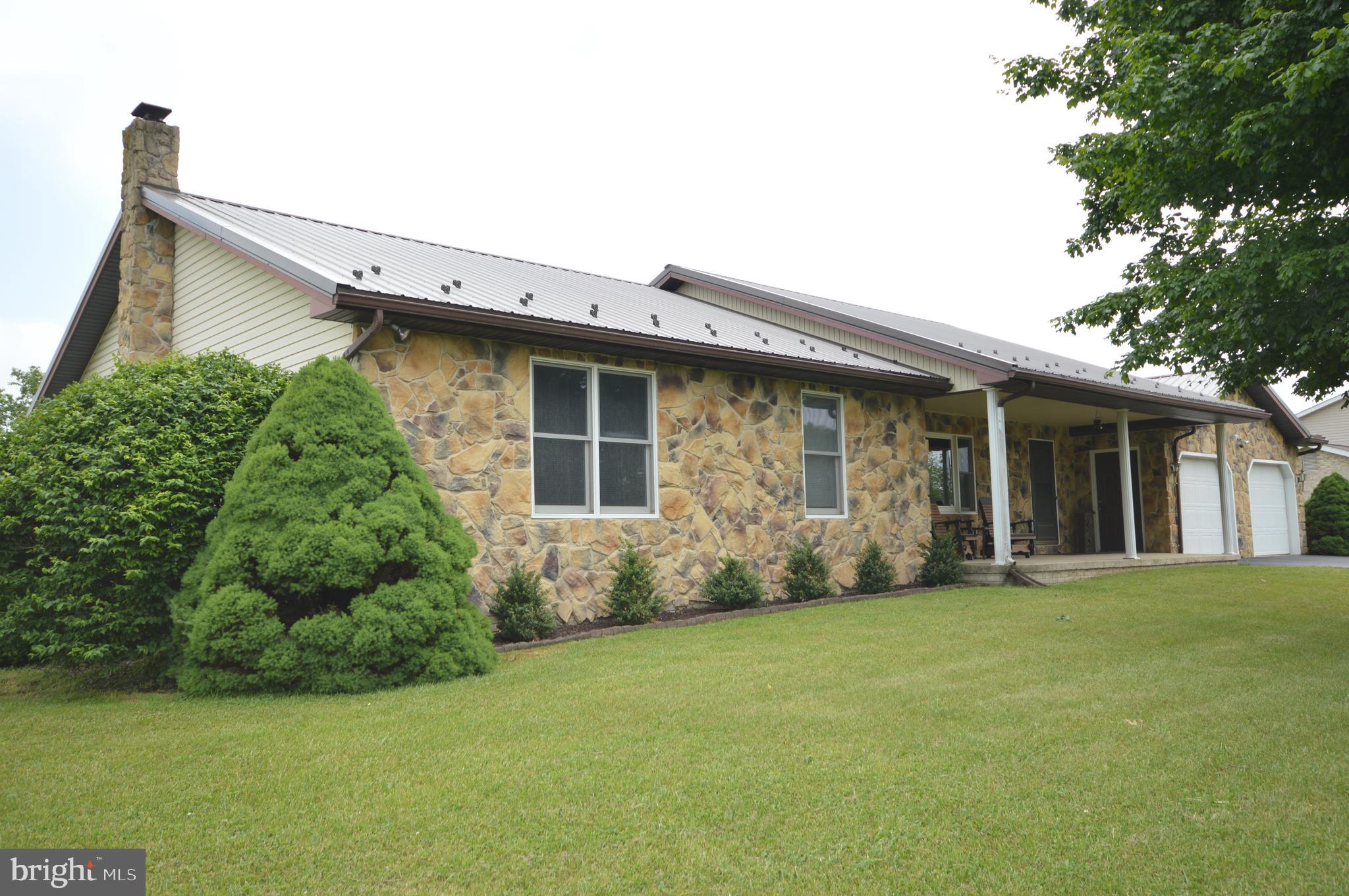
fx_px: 1011
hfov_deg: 67.4
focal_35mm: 27
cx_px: 674
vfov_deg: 47.8
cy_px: 448
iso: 100
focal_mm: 18
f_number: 6.3
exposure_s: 1/160
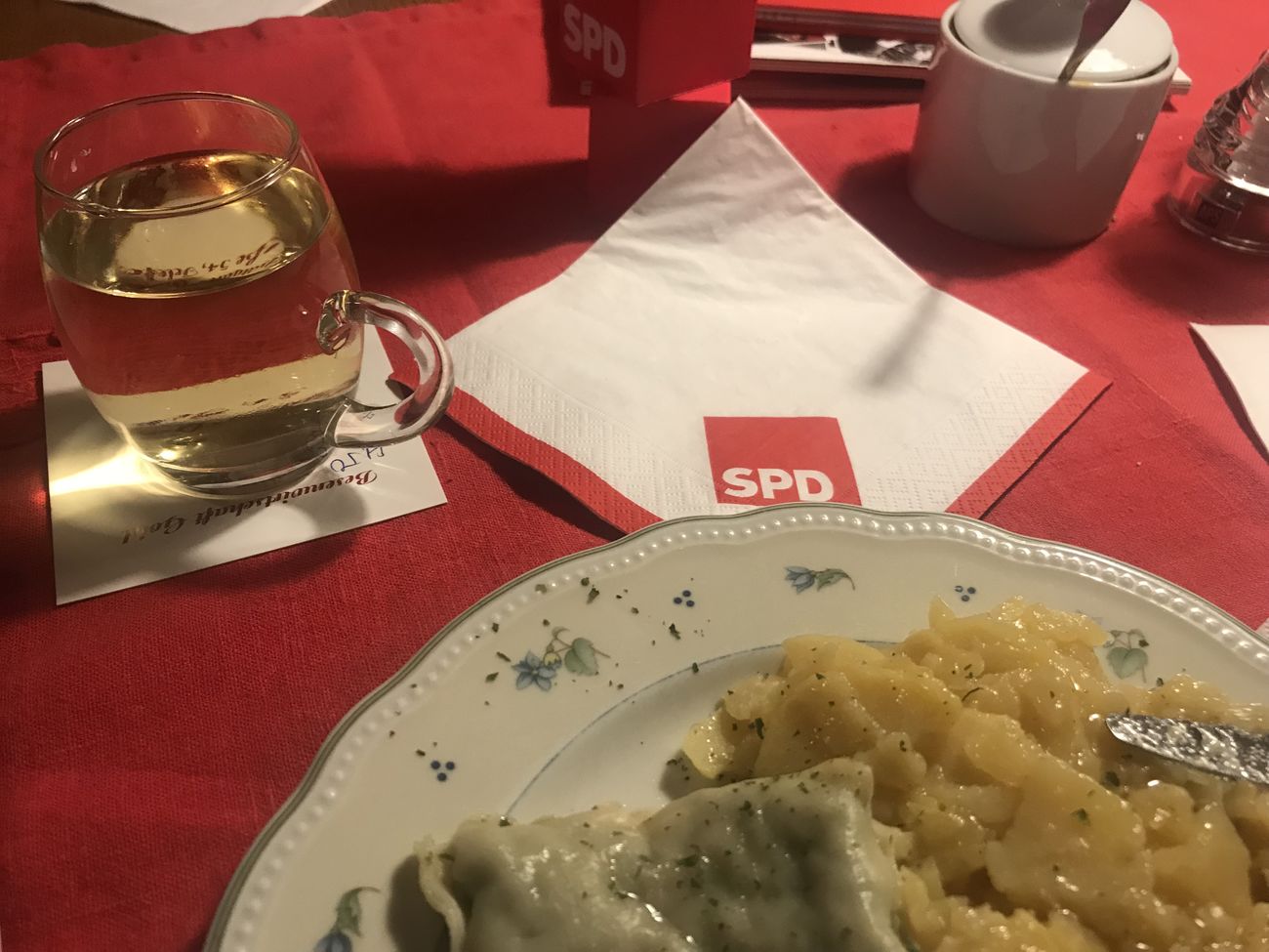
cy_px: 476
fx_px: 1026
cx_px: 634
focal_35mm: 28
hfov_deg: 63.4
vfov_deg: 49.7
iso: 50
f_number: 1.8
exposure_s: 1/17
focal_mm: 3.99
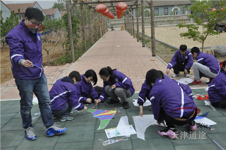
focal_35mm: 38
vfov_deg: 35.4
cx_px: 113
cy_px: 75
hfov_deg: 51.4
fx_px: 235
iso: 2500
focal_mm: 25
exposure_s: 1/1000
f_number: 16
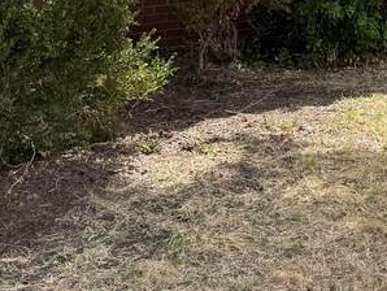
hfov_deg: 18.5
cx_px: 406
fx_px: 1152
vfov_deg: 13.8
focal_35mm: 103
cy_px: -87
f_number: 1.78
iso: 80
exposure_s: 1/1464
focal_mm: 6.76
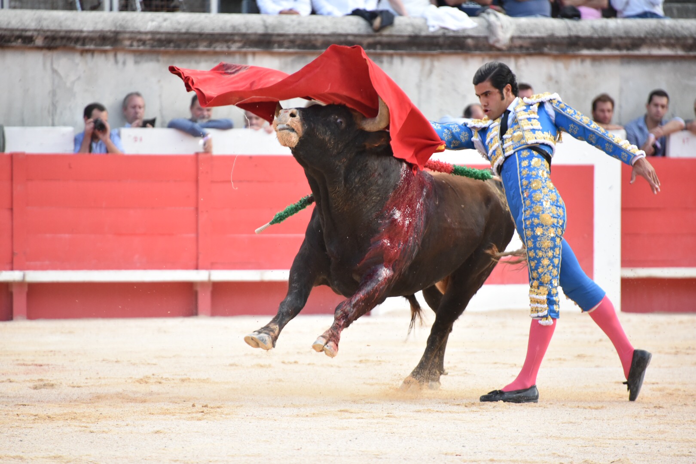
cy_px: 232
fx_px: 5800
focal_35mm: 300
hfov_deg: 6.9
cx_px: 348
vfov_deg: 4.6
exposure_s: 1/640
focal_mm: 300
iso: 2200
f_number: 5.6
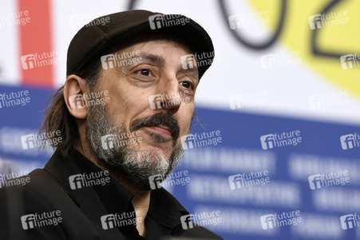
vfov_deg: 8.6
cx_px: 180
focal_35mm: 160
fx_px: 1599
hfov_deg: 12.8
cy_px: 120
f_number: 3.5
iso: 800
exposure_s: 1/250
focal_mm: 160
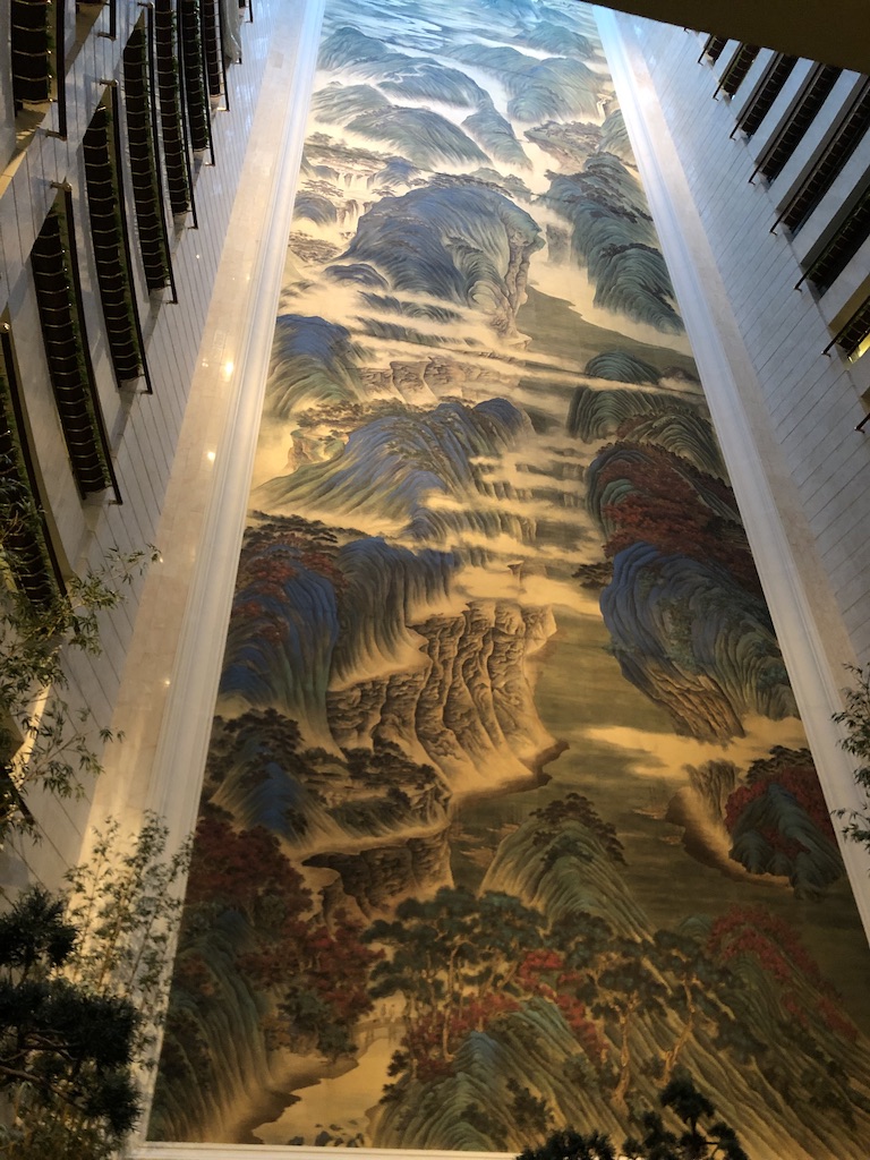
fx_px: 938
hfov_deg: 49.7
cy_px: 580
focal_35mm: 28
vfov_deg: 63.4
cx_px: 435
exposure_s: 1/13
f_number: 1.8
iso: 100
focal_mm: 4
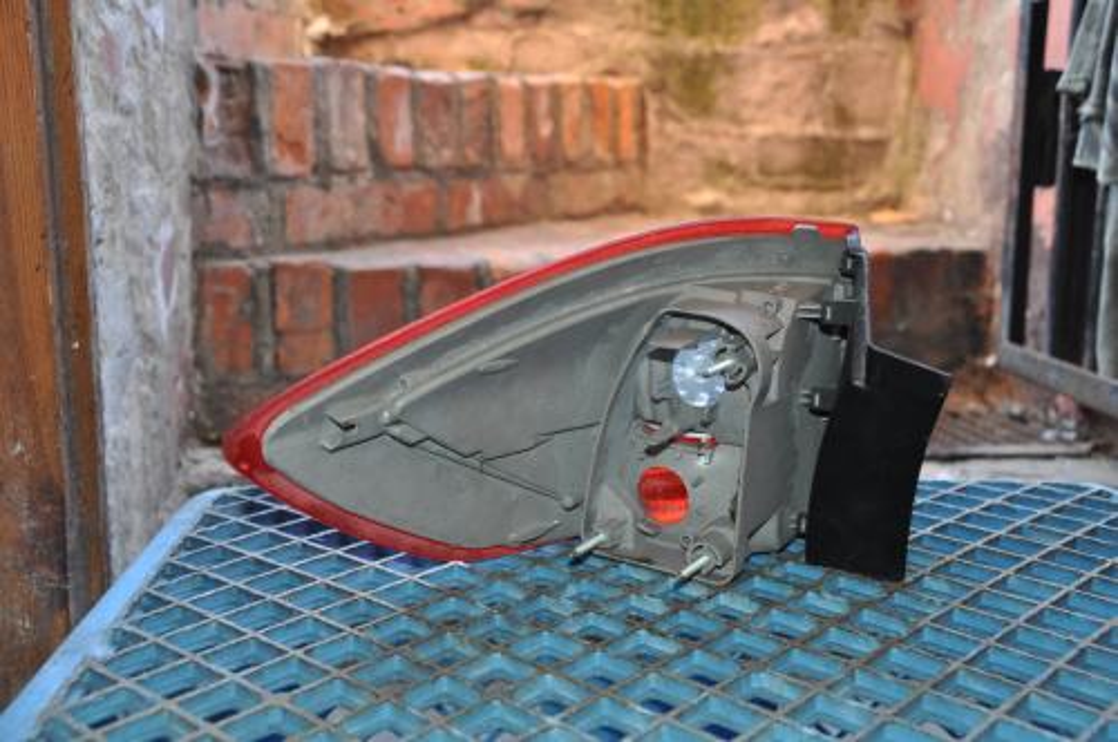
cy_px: 371
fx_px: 1303
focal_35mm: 42
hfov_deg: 46.5
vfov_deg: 31.8
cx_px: 559
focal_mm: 28
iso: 800
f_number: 4
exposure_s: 1/60
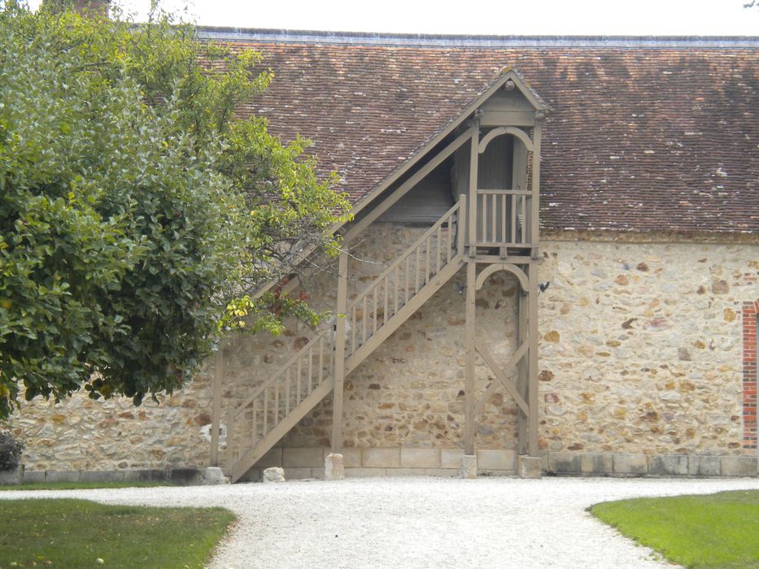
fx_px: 1732
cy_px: 284
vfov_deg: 18.7
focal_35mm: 79
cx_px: 380
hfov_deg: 24.7
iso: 113
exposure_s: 1/126
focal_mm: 14.3
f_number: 5.1
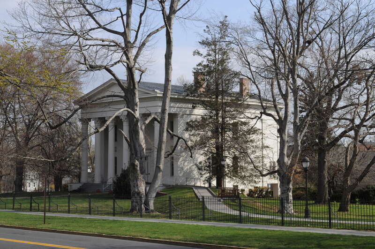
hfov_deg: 35.1
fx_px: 593
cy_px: 124
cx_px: 188
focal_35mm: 57
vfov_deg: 23.7
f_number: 10
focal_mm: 38
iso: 200
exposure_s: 1/400
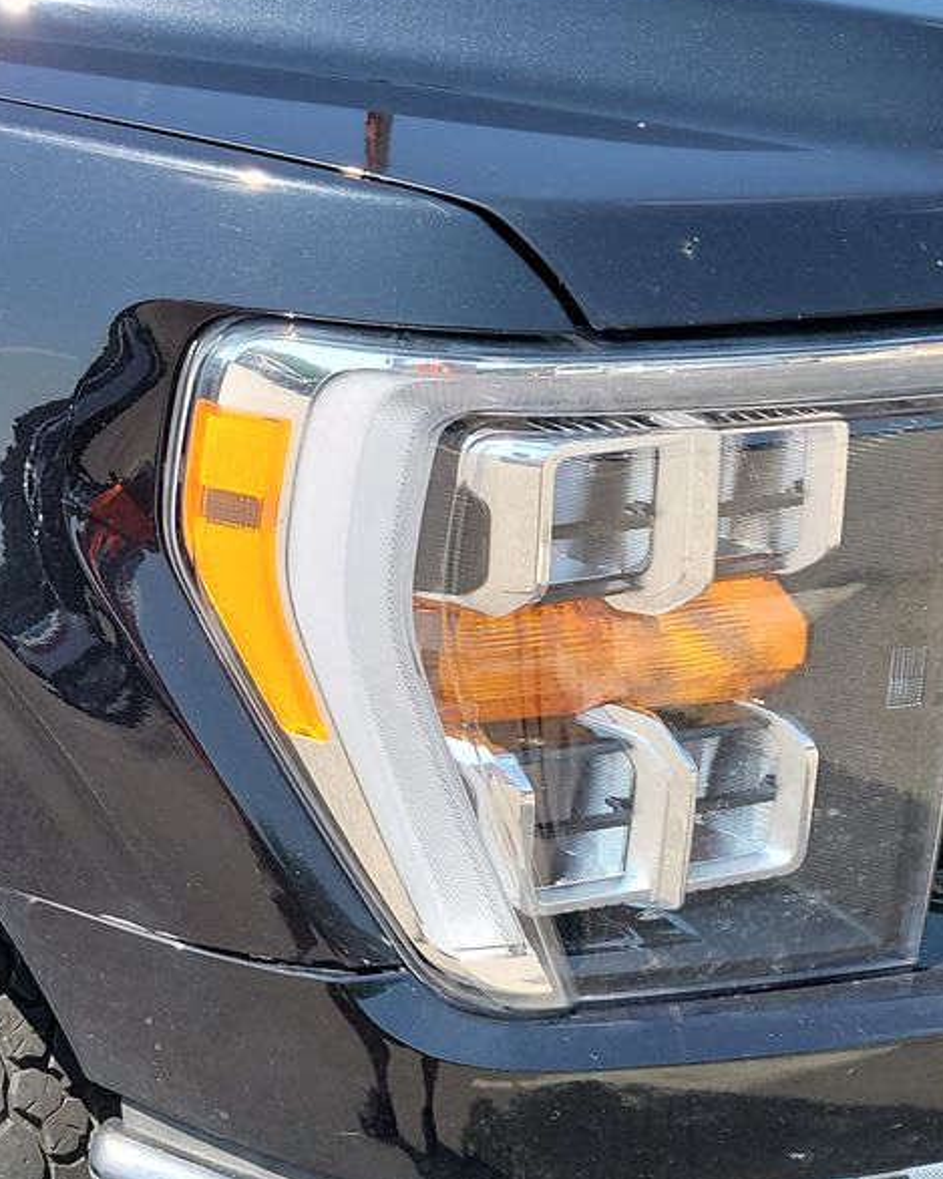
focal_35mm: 64
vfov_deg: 29.3
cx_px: -553
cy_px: 372
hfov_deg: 19.9
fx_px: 2232
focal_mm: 6.7
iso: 50
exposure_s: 1/366
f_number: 1.8
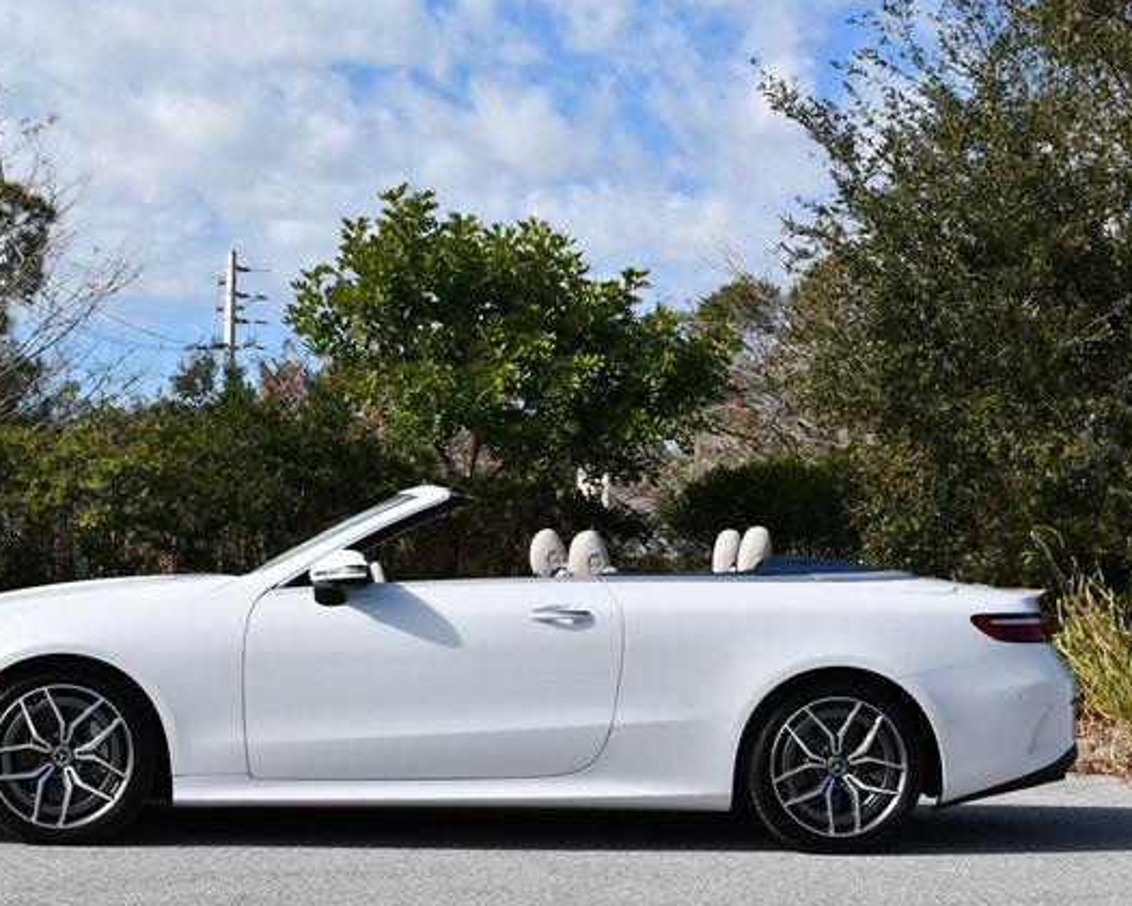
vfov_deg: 21.6
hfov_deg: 26.7
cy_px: 457
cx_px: 470
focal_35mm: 71
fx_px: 2379
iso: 100
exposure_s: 1/320
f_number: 9
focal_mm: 31
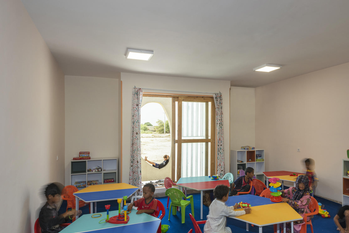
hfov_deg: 71.4
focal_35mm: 25
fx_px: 242
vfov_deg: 51.1
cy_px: 132
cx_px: 190
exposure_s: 1/60
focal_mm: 21
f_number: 11
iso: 200
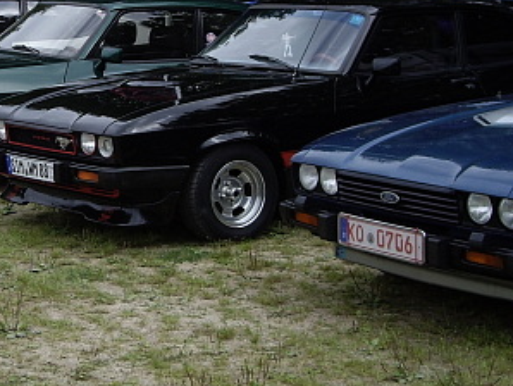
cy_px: 96
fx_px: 1513
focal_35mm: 102
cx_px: 15
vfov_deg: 14.5
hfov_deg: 18.8
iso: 50
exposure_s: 1/400
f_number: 2.8
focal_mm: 7.9
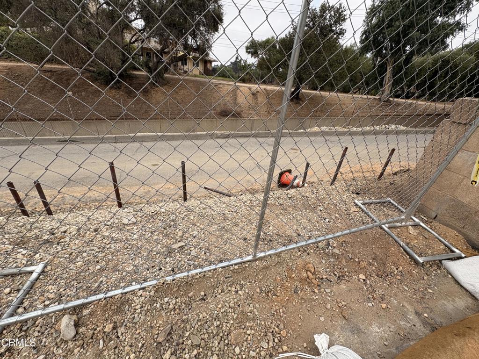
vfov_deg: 85.7
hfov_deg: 102.1
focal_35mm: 14
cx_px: 240
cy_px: 180
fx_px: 194
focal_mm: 2.22
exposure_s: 1/1143
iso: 40
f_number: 2.2
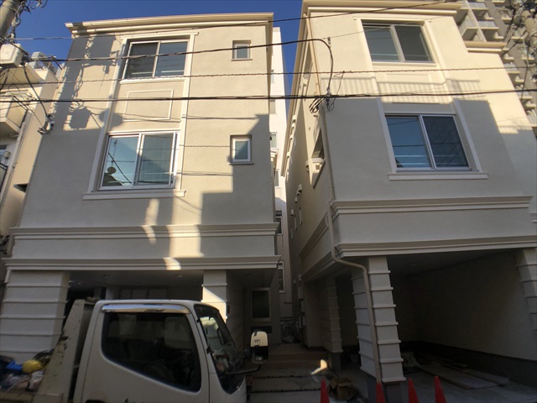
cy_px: 202
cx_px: 268
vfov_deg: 49.7
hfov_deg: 63.4
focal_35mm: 28
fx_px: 434
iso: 20
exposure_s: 1/1845
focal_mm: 3.99
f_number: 1.8
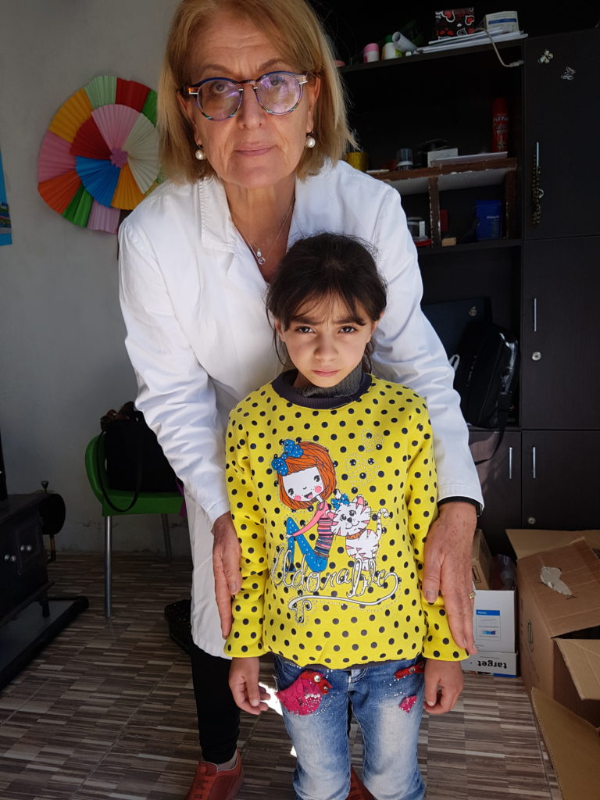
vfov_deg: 67.3
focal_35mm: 26
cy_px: 400
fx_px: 601
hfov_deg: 53.1
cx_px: 300
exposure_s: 1/334
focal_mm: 4.2
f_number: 1.7
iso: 50
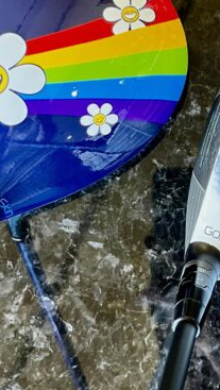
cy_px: 106
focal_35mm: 79
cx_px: 201
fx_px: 818
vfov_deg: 26.5
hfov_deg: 15.1
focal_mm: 5.1
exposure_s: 1/50
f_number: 1.6
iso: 250
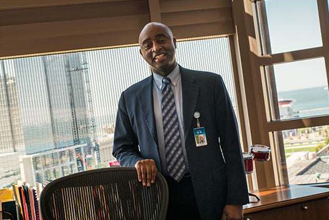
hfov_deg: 44.4
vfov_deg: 30.5
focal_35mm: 44
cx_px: 176
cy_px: 113
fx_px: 402
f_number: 8
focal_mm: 40
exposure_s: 1/90
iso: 200
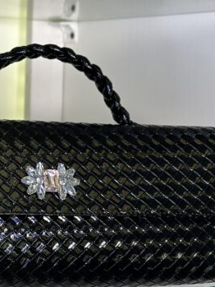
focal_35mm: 110
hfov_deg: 13.4
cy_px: 134
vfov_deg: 17.9
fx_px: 910
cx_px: 47
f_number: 1.78
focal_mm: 6.86
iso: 64
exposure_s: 1/136
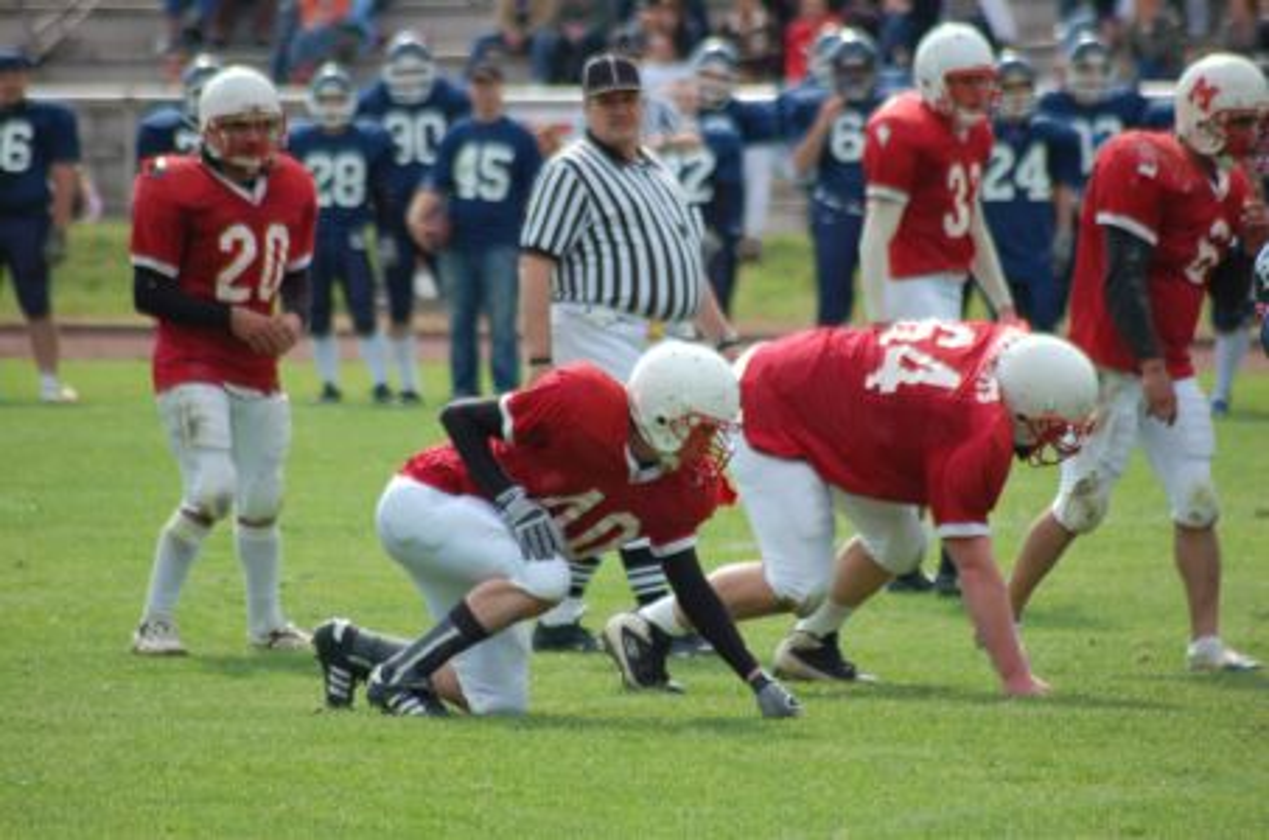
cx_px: 634
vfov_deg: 4.1
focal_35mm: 330
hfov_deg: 6.3
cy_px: 420
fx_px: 11608
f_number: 5.3
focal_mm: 220
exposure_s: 1/1000
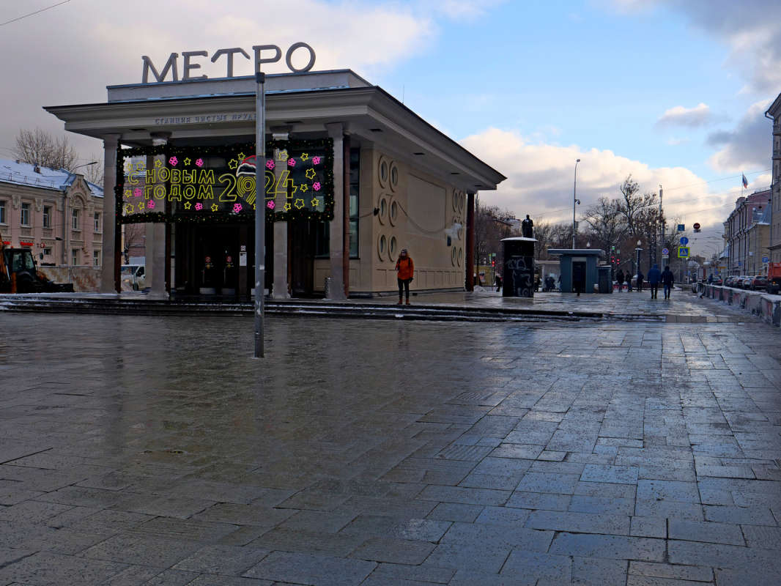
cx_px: 390
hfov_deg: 51.3
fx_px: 812
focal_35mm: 36
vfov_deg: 39.7
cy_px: 293
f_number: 8
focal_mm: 18
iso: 200
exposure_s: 1/200
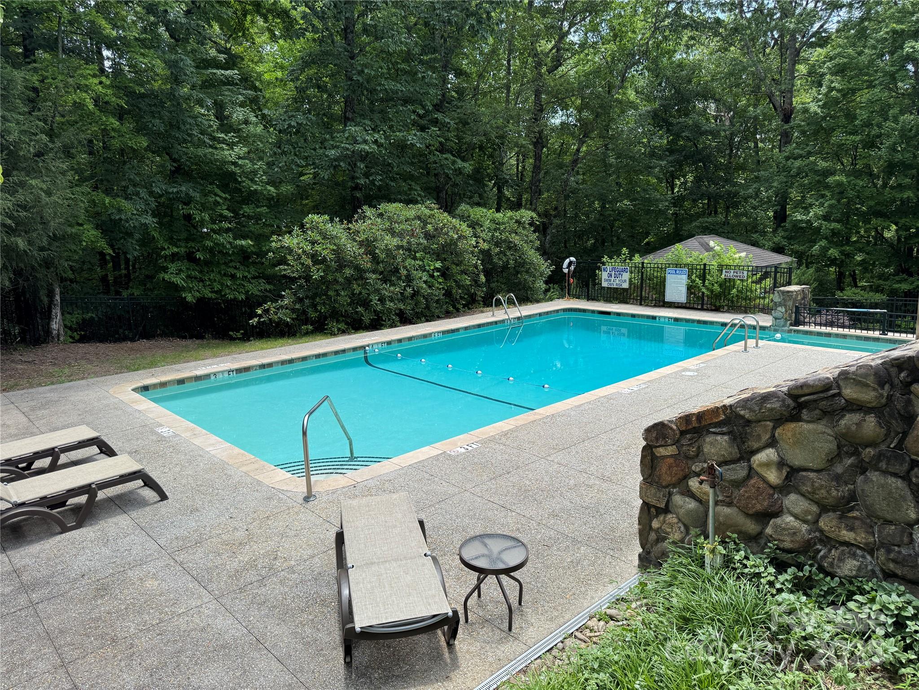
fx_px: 637
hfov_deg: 71.6
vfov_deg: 56.8
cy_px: 345
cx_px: 460
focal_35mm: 24
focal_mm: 6.76
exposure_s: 1/1637
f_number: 1.78
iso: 80
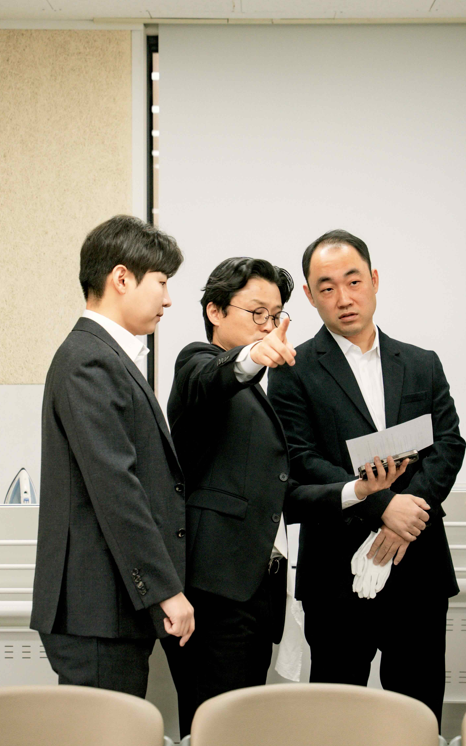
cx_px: 273
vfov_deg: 19.3
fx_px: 2195
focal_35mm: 108
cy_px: 371
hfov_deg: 12.1
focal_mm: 70
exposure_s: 1/125
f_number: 4
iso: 800
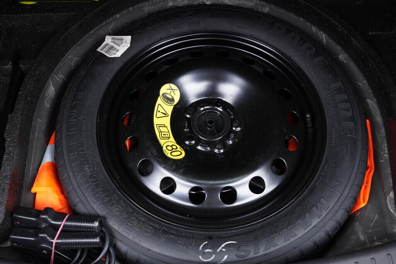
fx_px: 396
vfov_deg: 36.9
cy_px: 132
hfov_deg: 53.1
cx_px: 198
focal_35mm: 36
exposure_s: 1/40
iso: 640
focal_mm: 24
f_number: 2.8
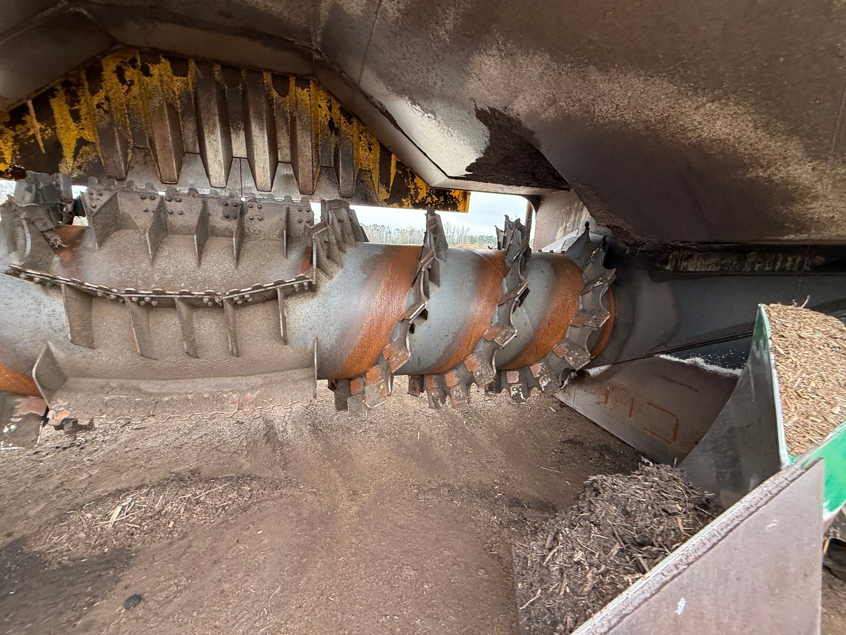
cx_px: 423
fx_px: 342
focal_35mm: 14
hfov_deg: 102.1
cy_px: 318
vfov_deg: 85.7
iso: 160
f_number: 2.2
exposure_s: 1/99
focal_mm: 2.22
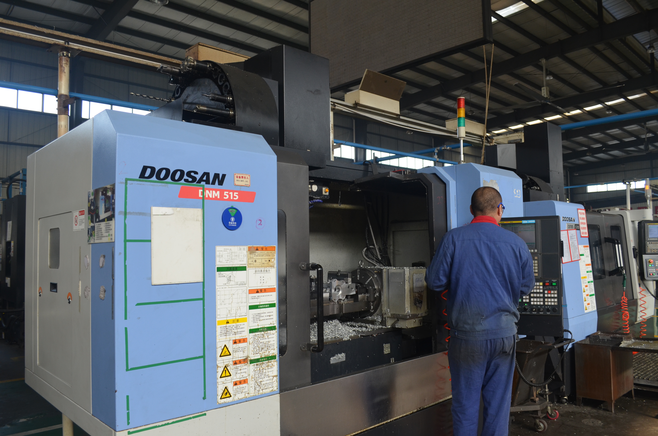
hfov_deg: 67.5
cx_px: 329
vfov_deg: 47.7
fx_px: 492
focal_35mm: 27
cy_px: 218
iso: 400
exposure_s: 1/100
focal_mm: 18
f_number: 5
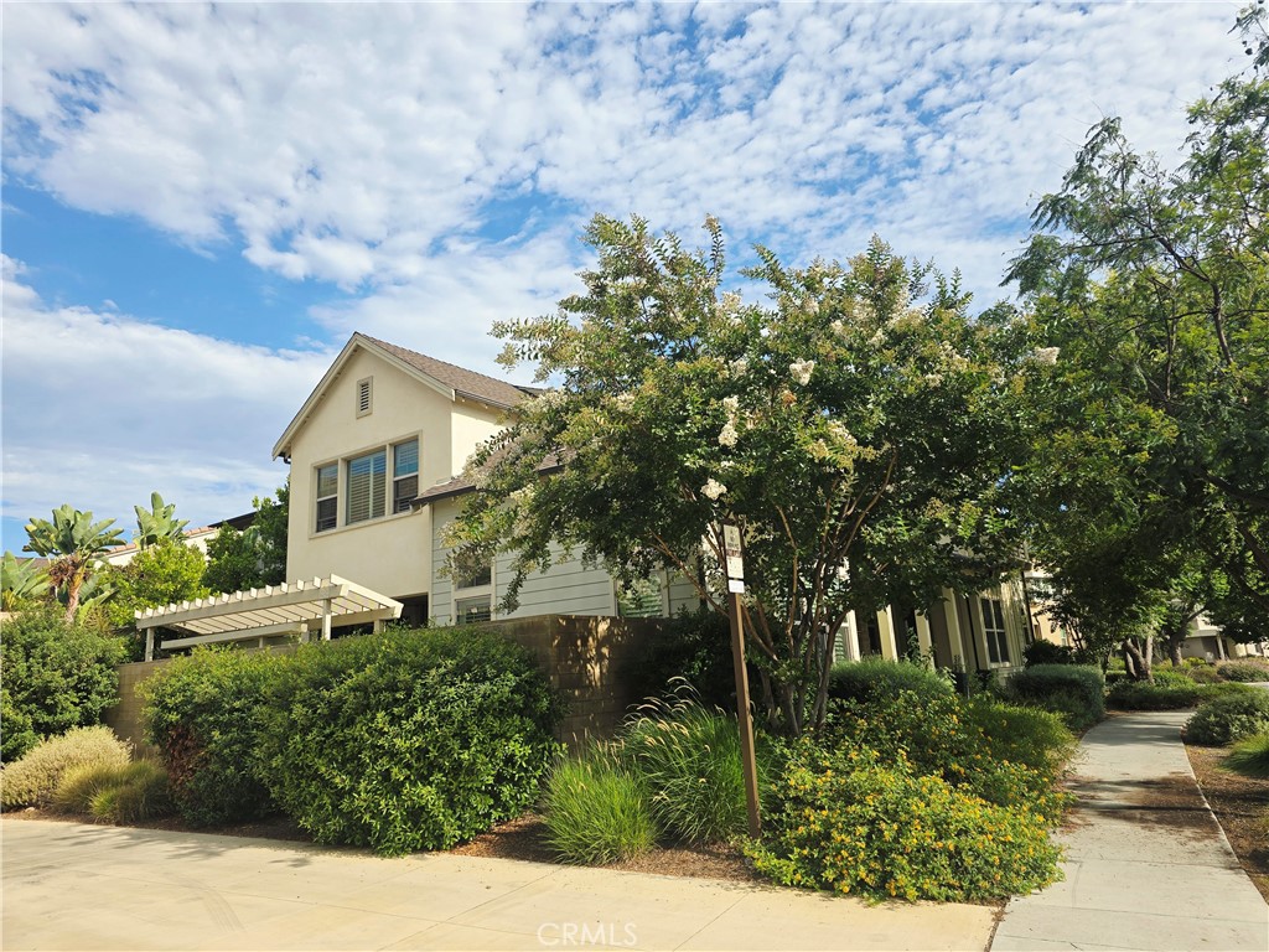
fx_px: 843
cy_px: 476
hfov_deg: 73.9
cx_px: 634
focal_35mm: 23
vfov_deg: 58.9
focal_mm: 6.3
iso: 12
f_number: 1.7
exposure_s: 1/769
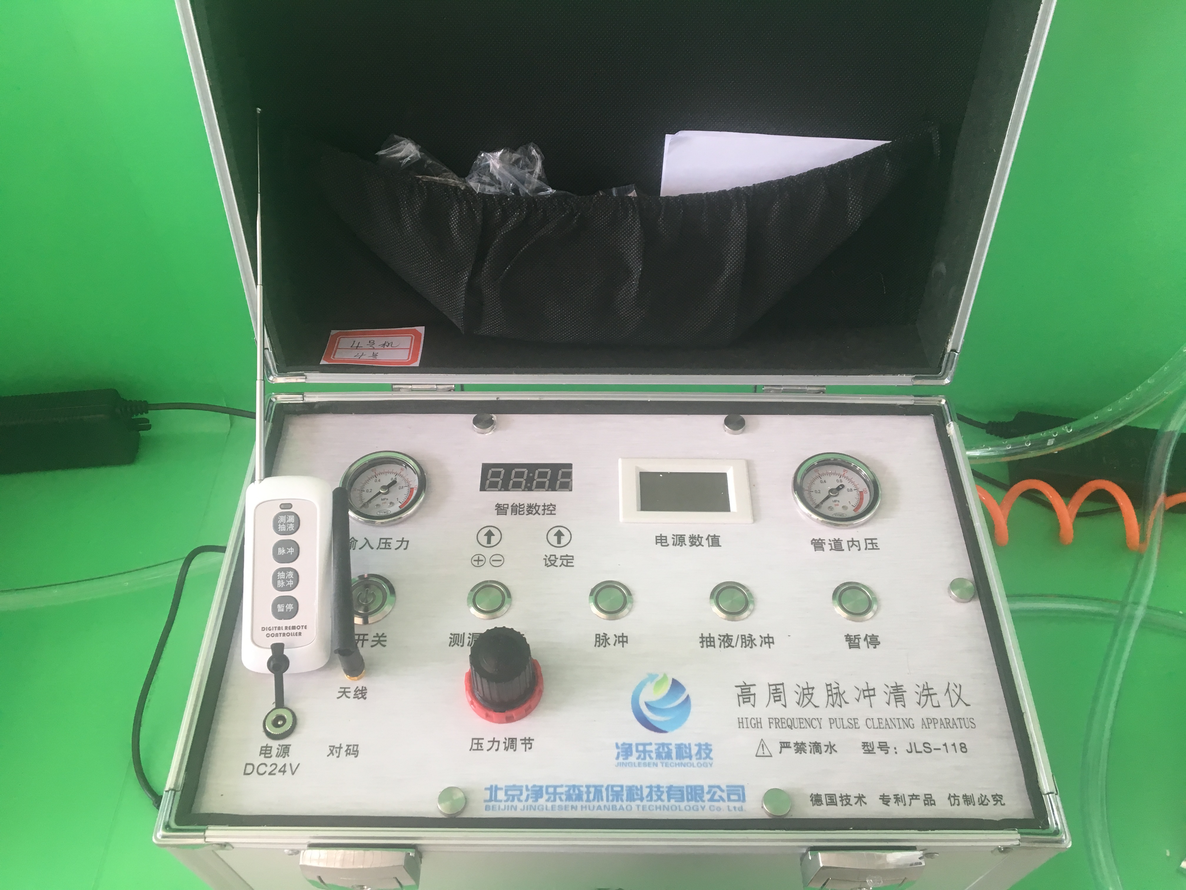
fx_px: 994
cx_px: 593
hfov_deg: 61.7
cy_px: 445
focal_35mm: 29
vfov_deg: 48.2
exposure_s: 1/33
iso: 80
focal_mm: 4.15
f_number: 2.2
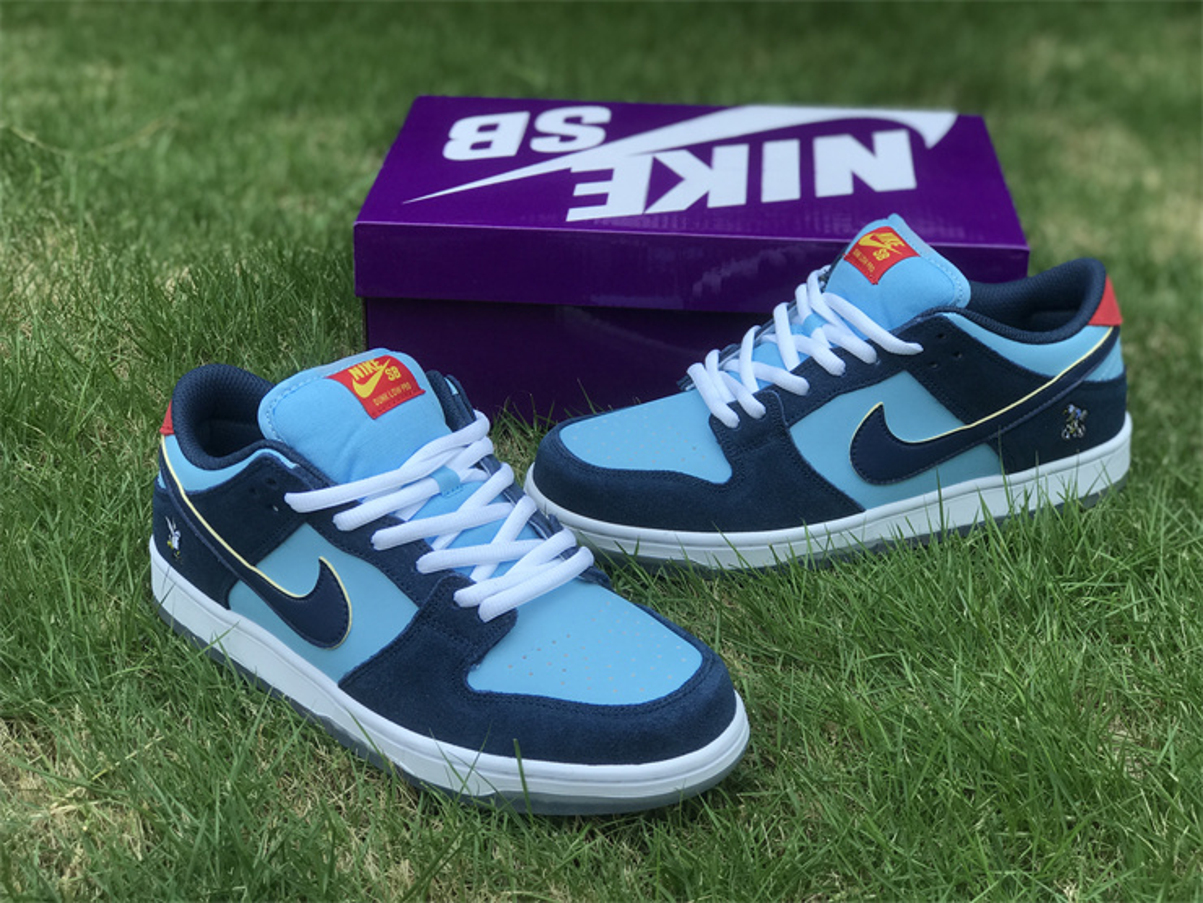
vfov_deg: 25.7
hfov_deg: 33.8
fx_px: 1981
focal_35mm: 57
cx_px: 602
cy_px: 452
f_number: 2.8
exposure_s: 1/314
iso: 20
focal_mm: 6.6
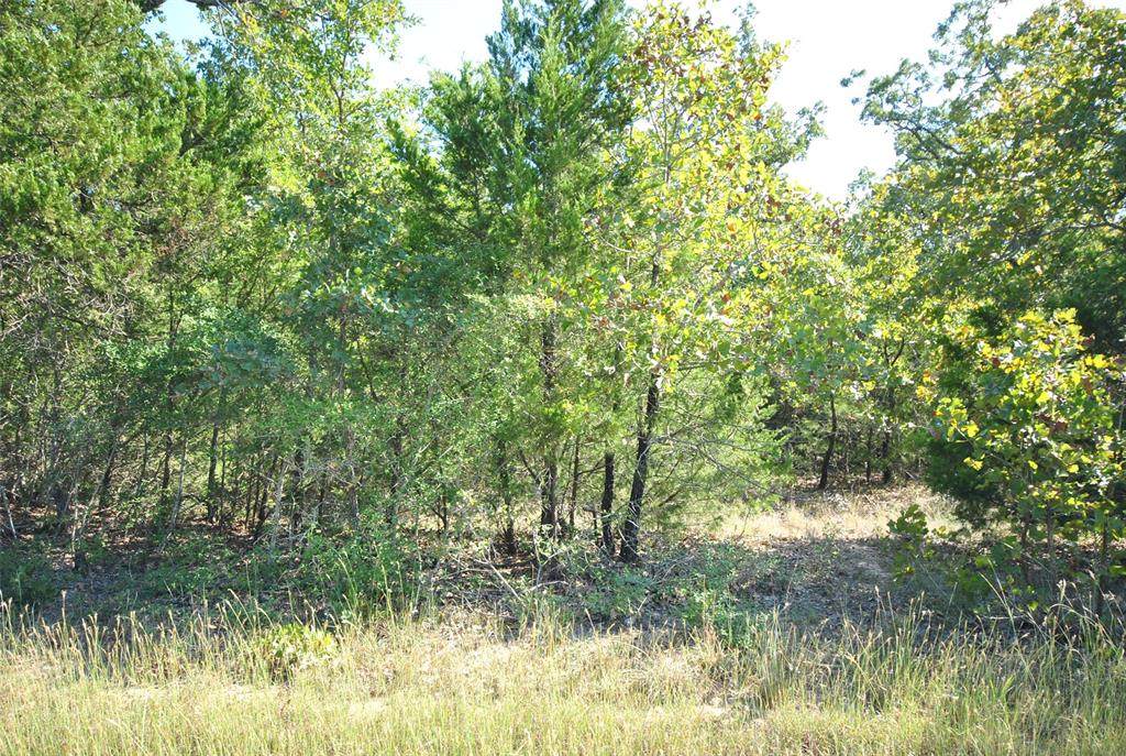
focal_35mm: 30
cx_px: 563
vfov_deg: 43.8
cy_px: 378
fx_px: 940
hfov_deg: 61.8
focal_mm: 20
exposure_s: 1/320
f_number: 5.6
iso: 400
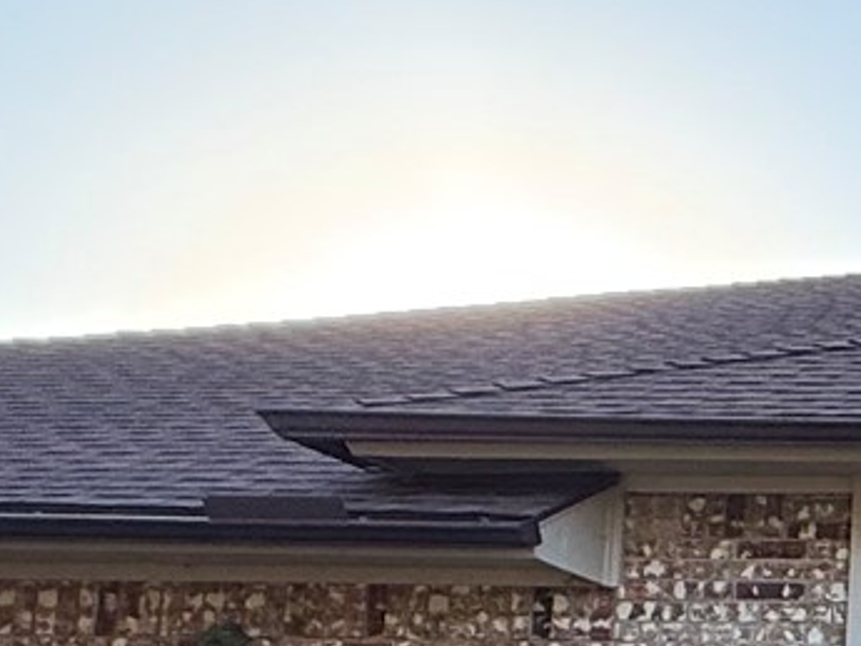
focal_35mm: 83
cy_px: 788
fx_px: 2065
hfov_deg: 17.7
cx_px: 1650
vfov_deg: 17.0
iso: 64
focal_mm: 2.22
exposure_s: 1/442
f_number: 2.2
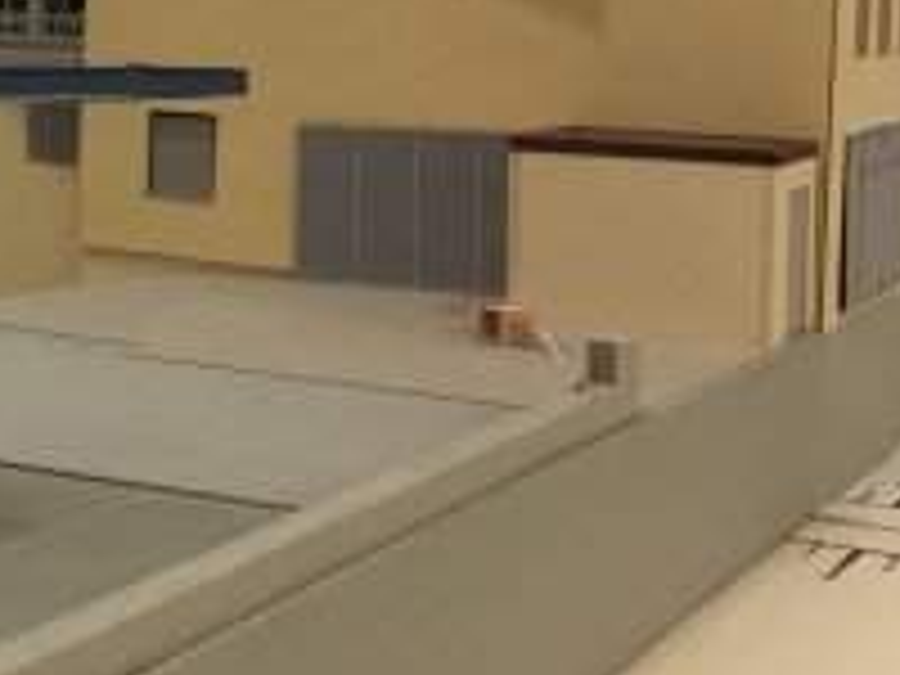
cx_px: -396
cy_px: 50
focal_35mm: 87
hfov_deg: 19.9
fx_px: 2262
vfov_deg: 16.7
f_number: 2.2
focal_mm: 4.15
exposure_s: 1/33
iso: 50
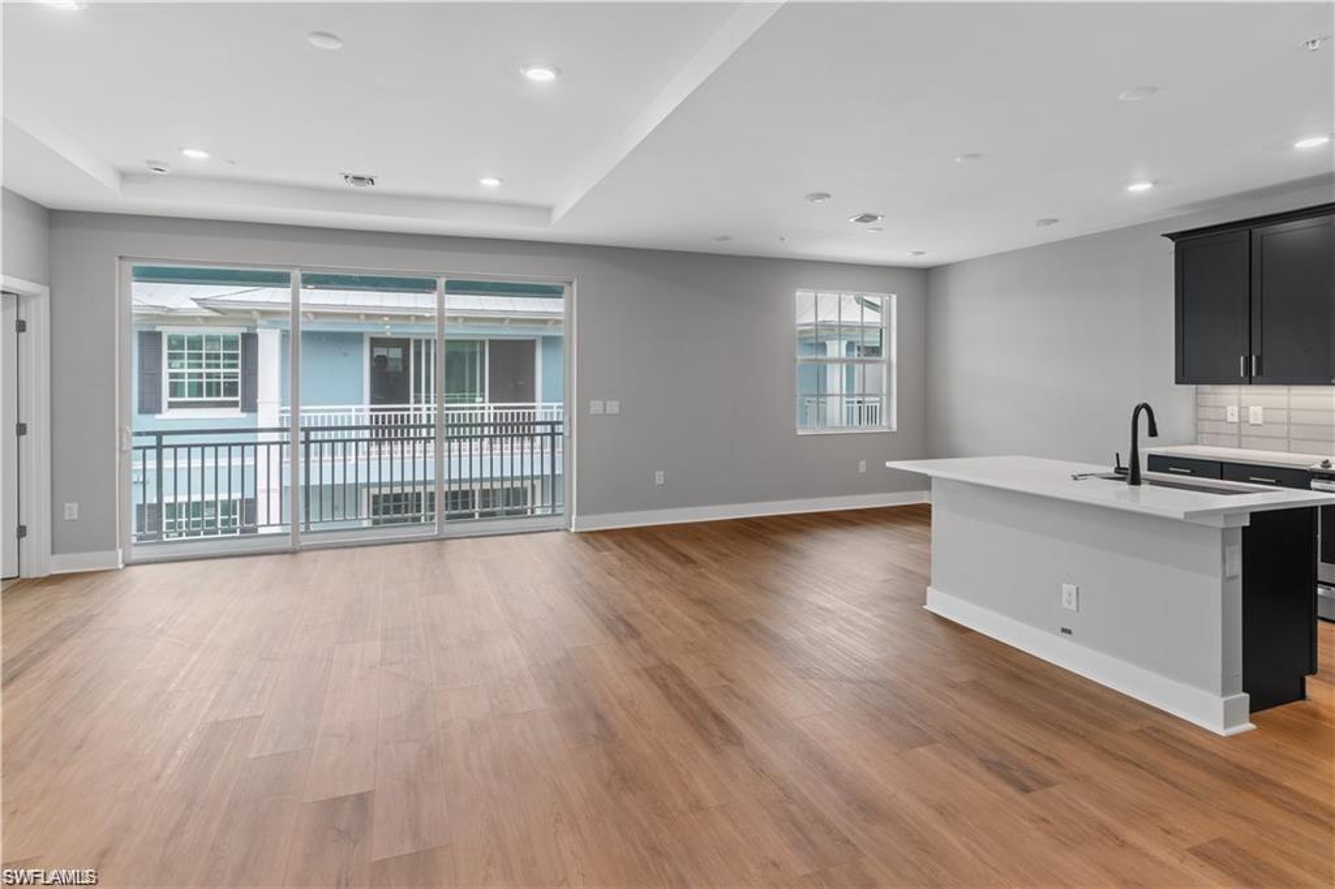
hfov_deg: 90.0
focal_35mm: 18
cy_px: 444
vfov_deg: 67.3
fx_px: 667
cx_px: 668
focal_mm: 18
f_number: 5.6
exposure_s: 1/6
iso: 100
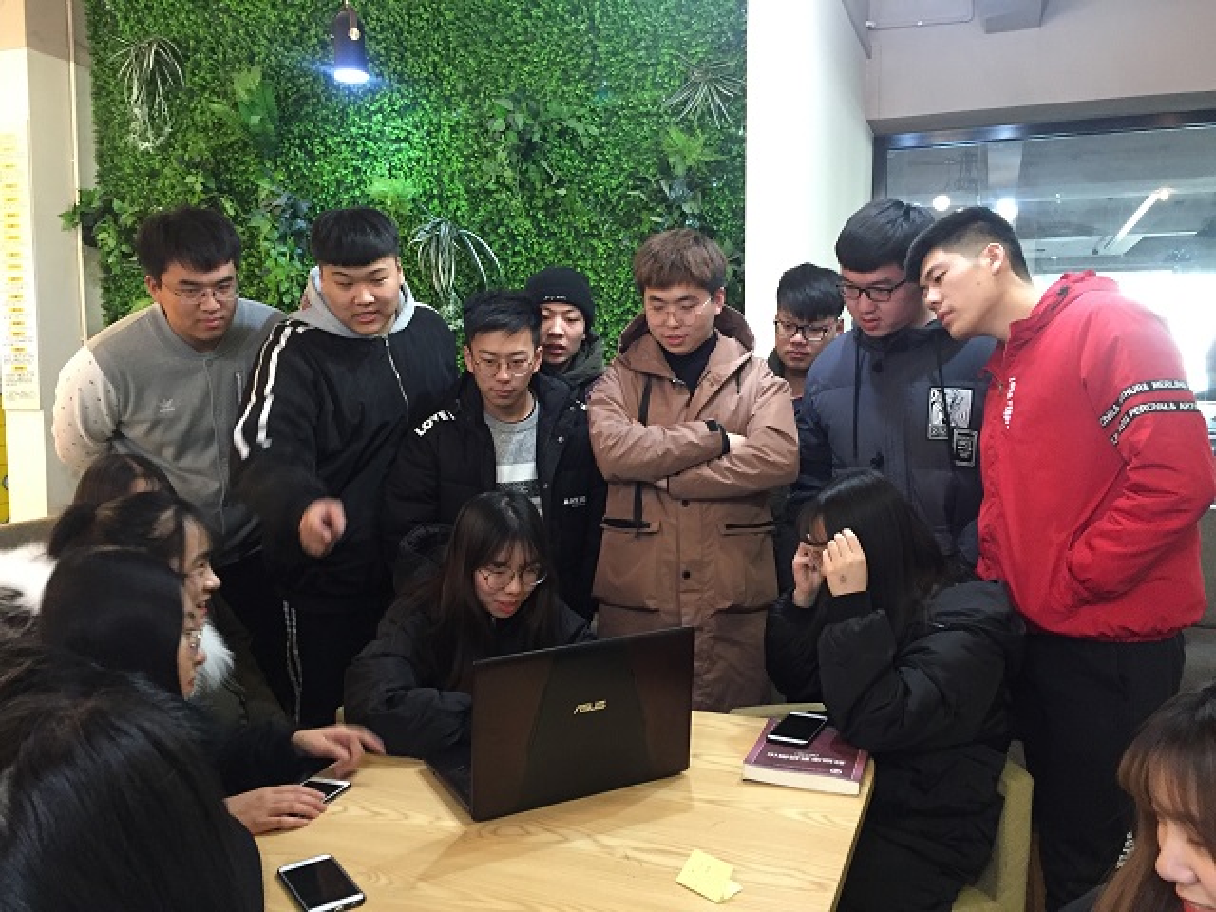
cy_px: 456
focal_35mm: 29
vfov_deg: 48.2
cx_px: 608
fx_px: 1019
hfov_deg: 61.7
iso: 250
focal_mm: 4.15
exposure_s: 1/17
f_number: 2.2
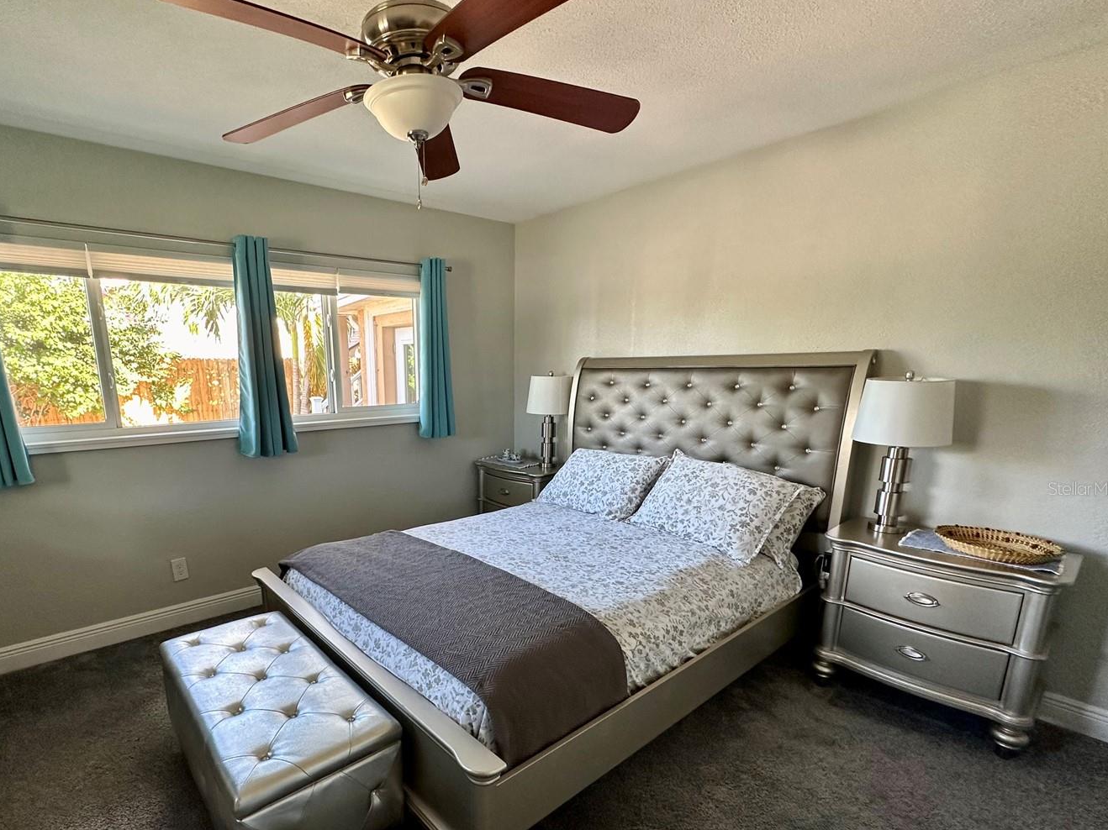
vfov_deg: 74.1
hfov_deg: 90.1
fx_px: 544
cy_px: 488
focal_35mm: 17
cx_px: 455
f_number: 2.2
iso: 160
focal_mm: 2.22
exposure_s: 1/99
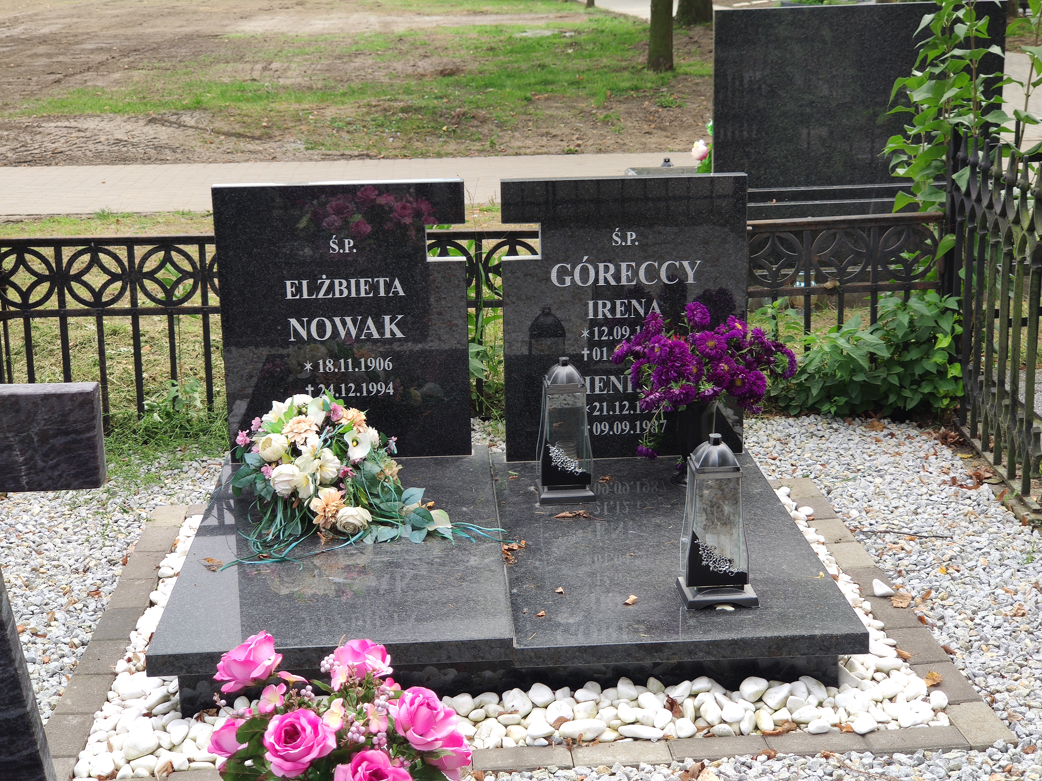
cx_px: 521
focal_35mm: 51
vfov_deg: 28.6
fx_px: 1535
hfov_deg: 37.5
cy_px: 390
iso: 100
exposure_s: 1/181
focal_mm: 6.22
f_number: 2.2
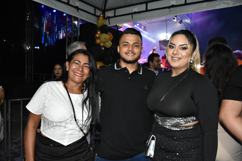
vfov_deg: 47.9
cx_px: 121
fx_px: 181
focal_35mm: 27
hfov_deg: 67.4
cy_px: 80
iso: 2500
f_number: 3.5
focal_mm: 18
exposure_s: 1/100
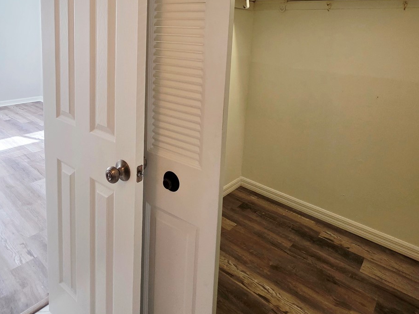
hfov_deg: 73.8
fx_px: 278
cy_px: 74
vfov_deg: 55.7
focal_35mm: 23
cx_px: 190
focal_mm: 2.2
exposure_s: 1/120
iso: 200
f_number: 1.9
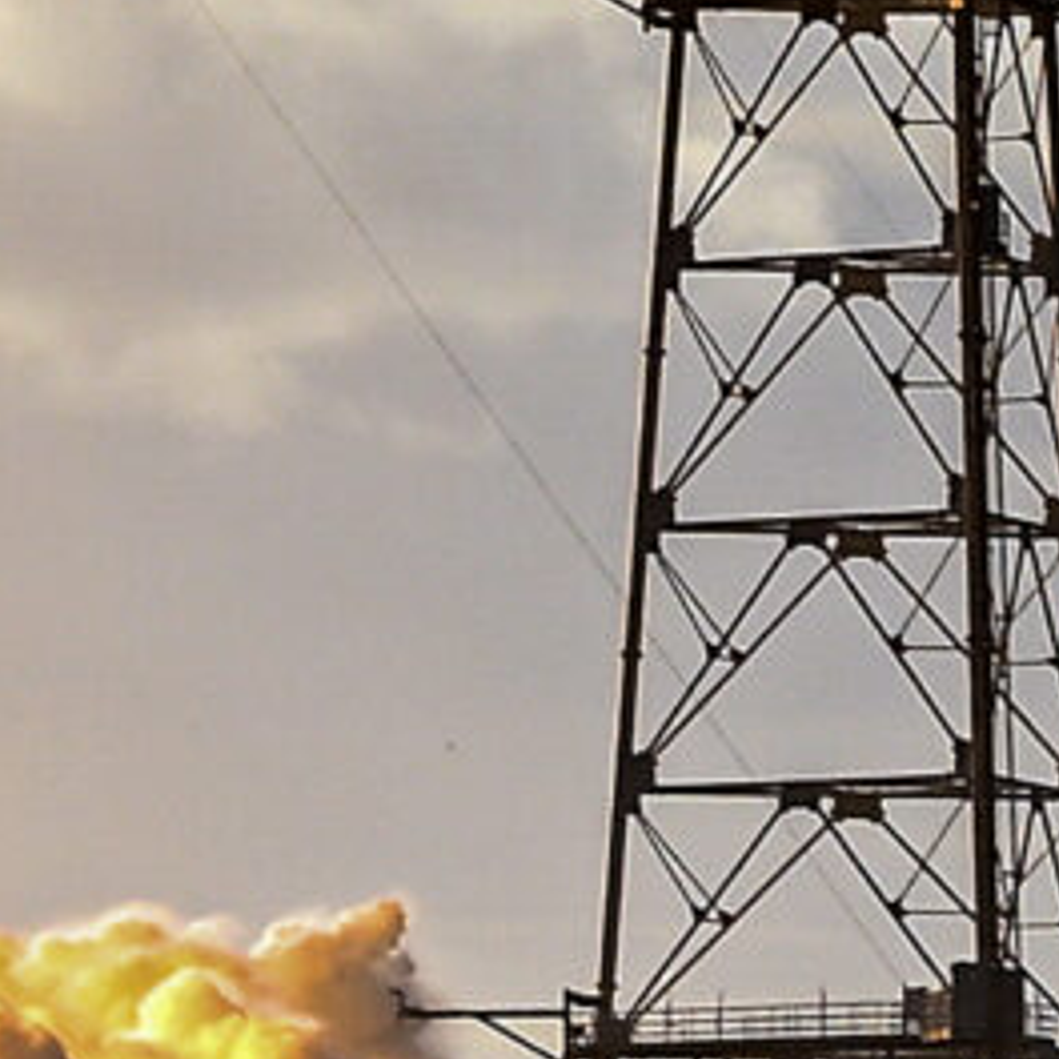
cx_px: -1420
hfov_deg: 3.8
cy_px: -885
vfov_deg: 3.8
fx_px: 15714
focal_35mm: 454
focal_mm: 55
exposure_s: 1/500
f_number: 8
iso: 125
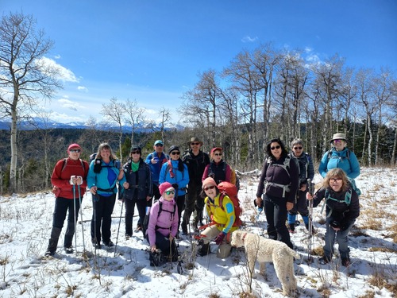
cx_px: 198
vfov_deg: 54.9
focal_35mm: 25
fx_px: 287
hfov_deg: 69.4
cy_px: 149
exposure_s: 1/1502
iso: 50
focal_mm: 4.65
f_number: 1.8
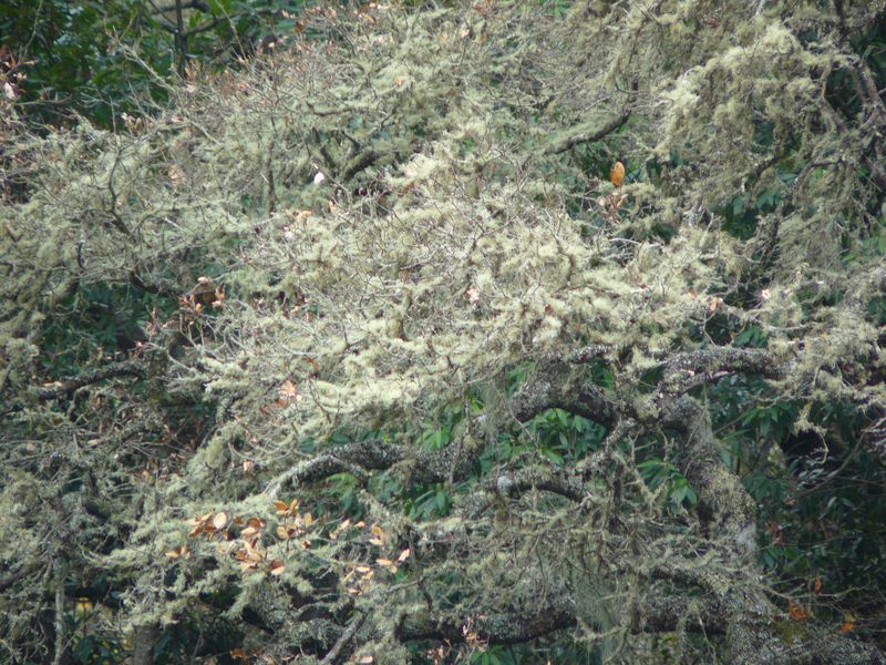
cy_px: 332
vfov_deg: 3.4
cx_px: 443
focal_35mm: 432
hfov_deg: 4.6
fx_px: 11057
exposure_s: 1/80
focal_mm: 72
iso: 100
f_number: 3.3
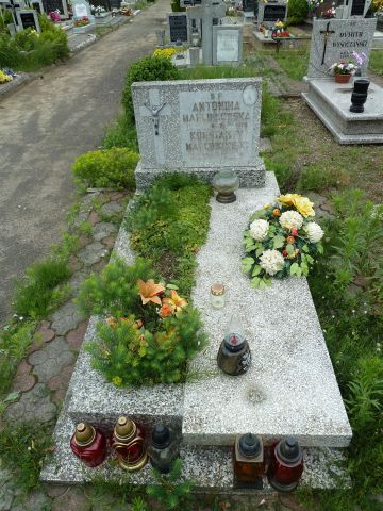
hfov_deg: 54.9
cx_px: 192
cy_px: 256
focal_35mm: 25
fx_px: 369
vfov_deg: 69.4
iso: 80
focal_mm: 4.1
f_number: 4
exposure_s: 1/200
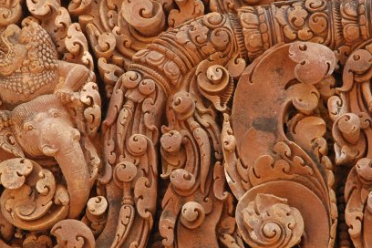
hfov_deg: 12.5
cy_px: 108
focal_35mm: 164
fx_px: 1695
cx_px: 230
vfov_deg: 8.4
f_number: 5
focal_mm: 62
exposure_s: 1/100
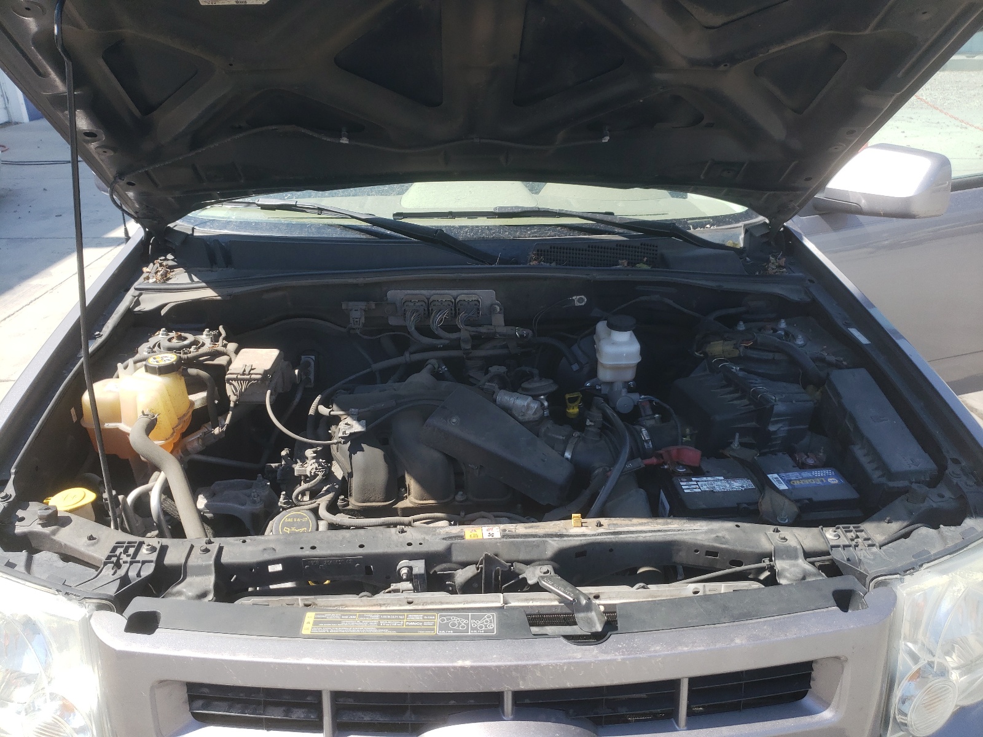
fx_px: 738
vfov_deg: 53.1
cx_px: 492
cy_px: 368
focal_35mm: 26
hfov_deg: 67.3
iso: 50
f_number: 1.5
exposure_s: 1/1111
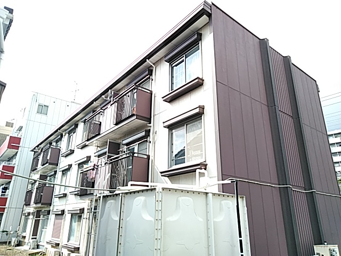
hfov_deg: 65.3
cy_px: 128
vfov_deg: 51.4
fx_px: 266
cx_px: 170
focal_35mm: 27
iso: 60
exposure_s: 1/293
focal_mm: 3.46
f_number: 2.2
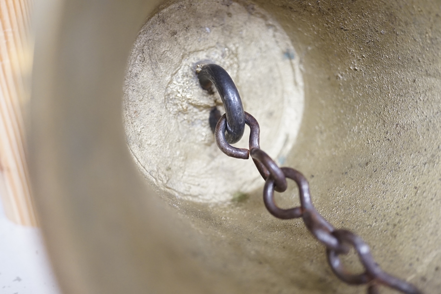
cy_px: 147
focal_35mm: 45
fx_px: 551
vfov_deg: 29.9
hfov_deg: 43.6
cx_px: 220
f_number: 3.5
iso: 1600
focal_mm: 30
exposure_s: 1/60
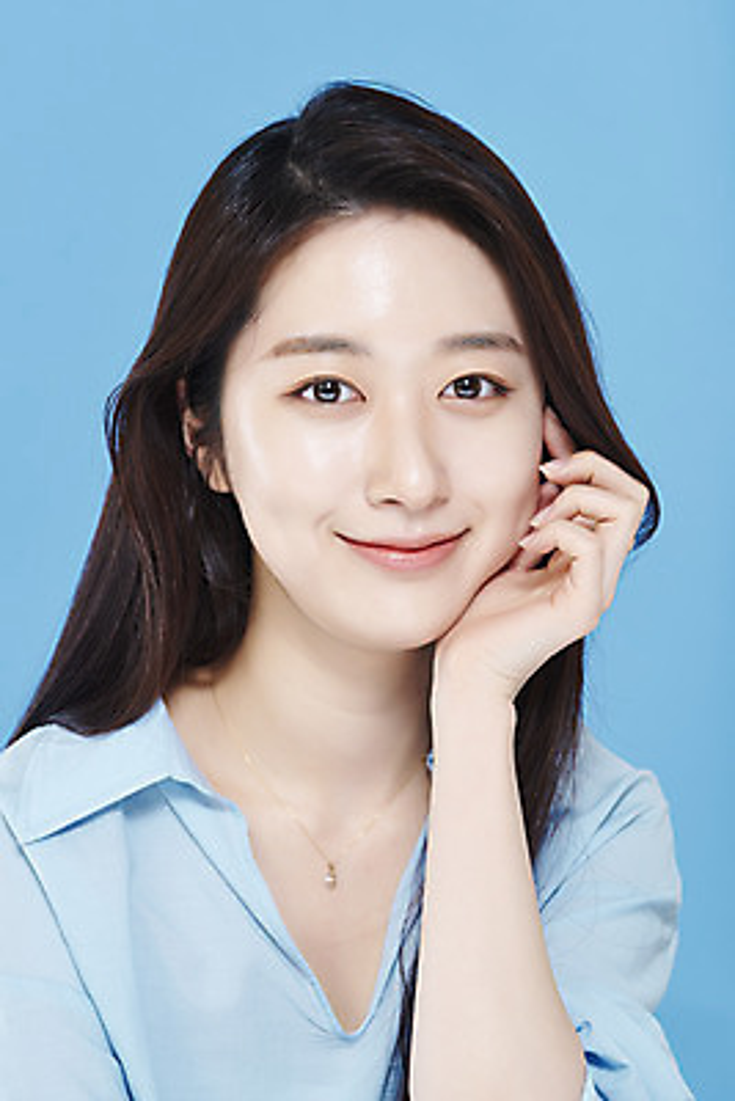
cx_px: 368
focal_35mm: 105
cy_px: 550
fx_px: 3213
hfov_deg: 13.1
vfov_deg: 19.4
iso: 64
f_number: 11
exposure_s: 1/125
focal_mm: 105
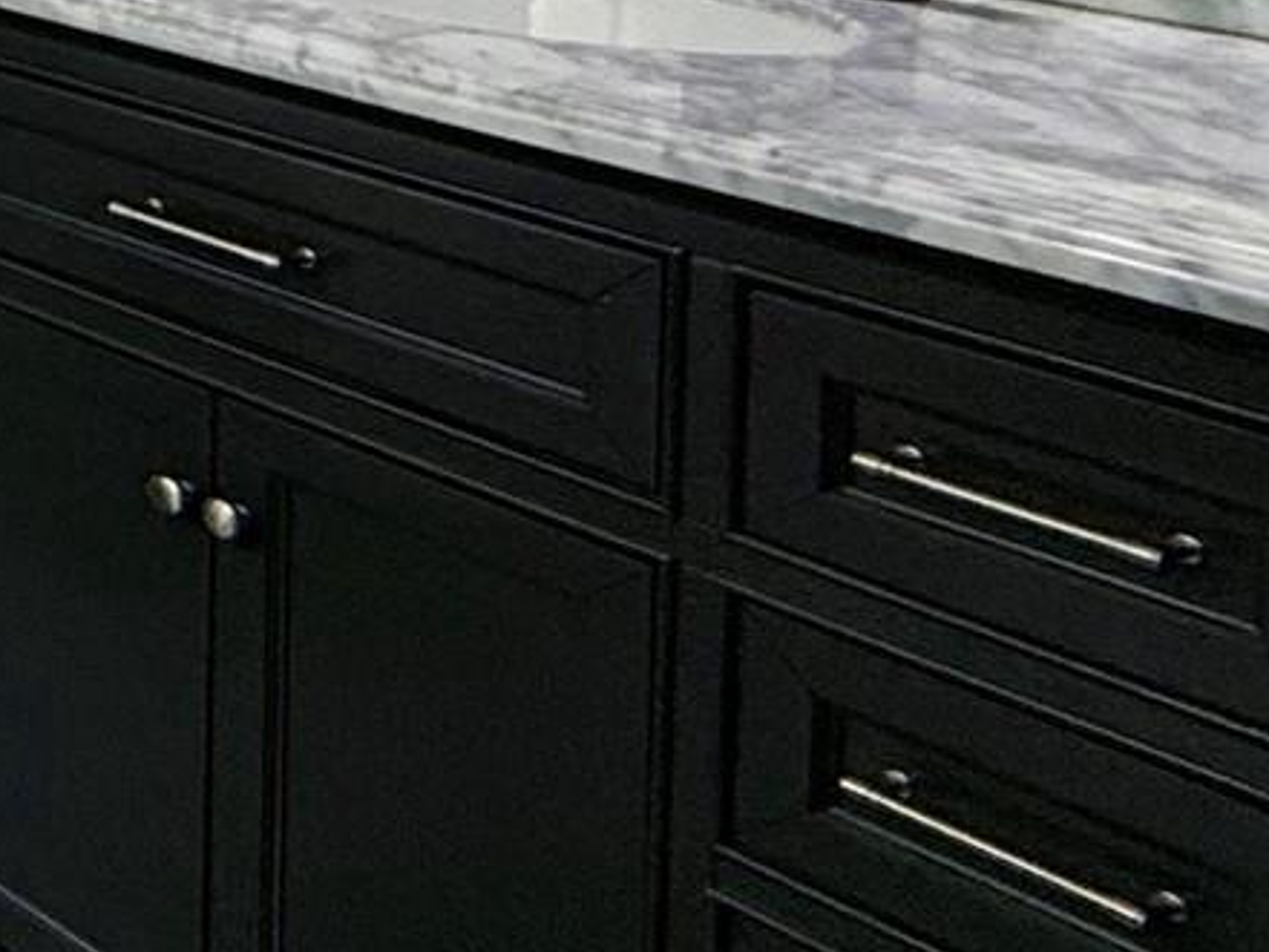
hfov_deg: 17.2
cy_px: -424
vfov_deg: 19.9
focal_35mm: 65
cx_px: -1491
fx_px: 2384
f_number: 2.2
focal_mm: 2.22
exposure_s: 1/120
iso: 160
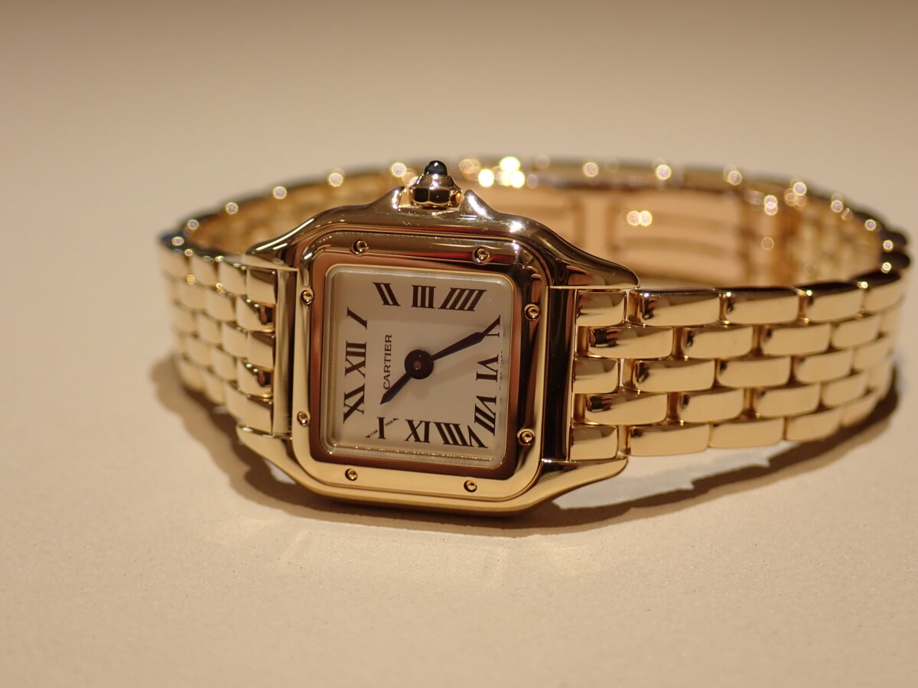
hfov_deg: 31.2
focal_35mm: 62
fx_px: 1644
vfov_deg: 23.7
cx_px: 459
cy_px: 344
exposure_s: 1/125
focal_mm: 11.09
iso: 125
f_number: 3.6
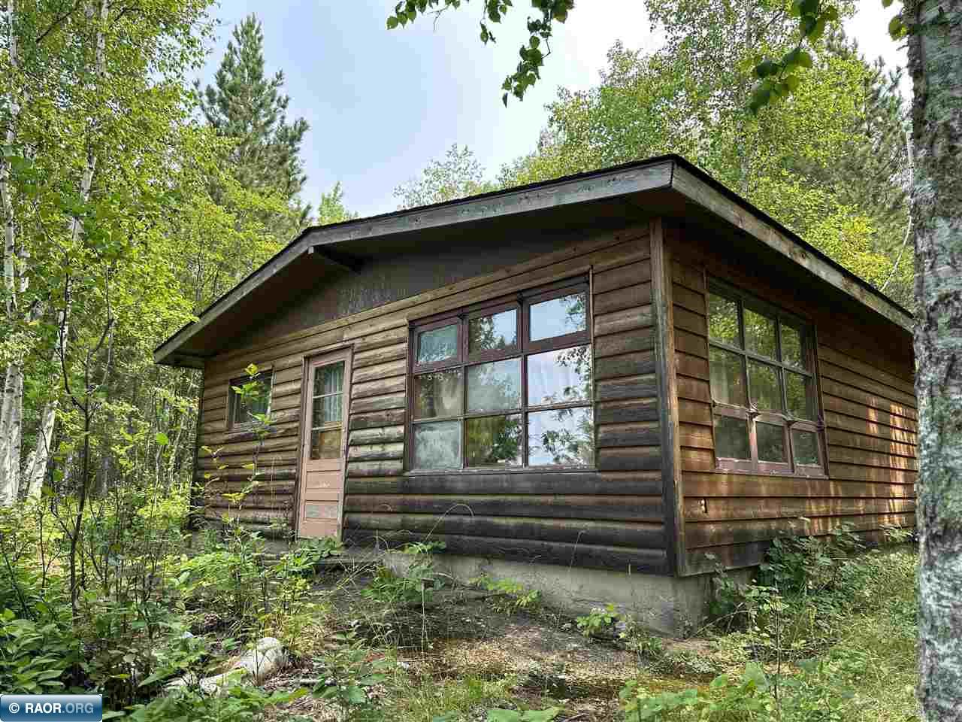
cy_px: 361
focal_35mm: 24
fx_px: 667
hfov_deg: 71.6
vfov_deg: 56.8
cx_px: 481
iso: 80
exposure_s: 1/734
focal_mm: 6.86
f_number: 1.78
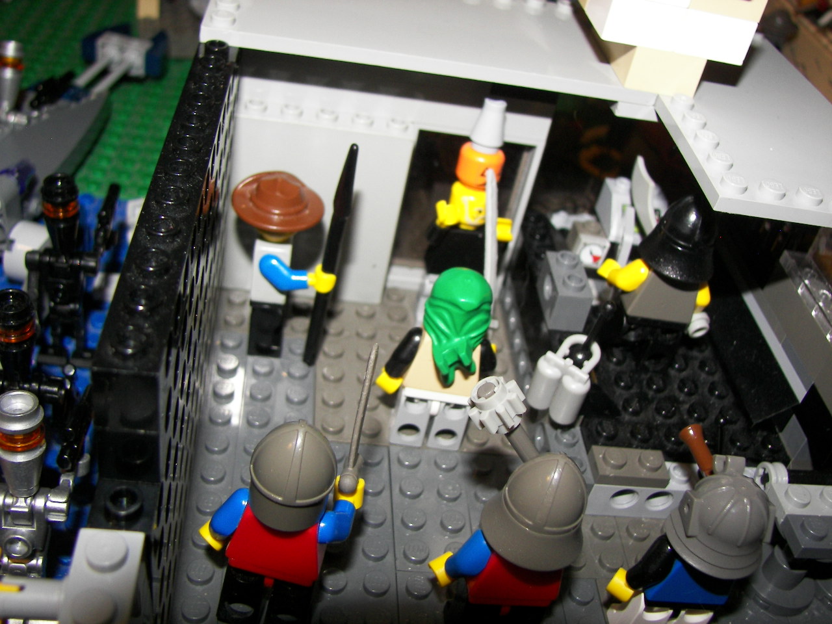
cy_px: 312
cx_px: 416
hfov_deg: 51.4
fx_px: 865
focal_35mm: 36
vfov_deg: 39.7
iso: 100
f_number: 2.8
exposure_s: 1/30
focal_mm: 6
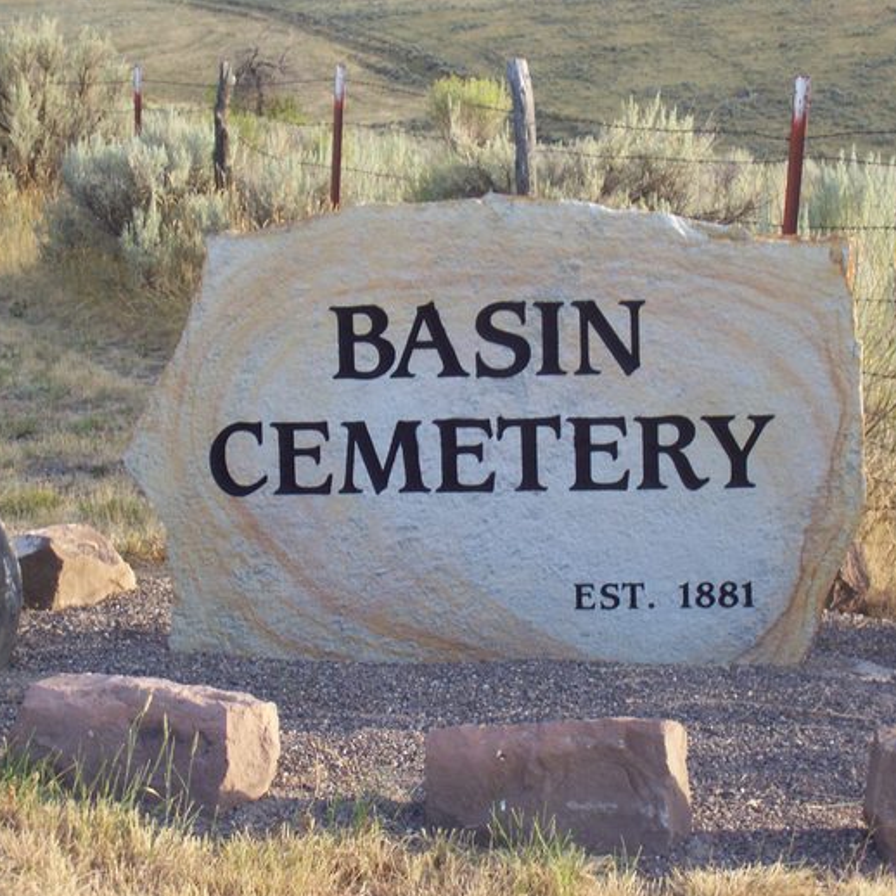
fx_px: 2870
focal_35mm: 98
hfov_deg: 17.7
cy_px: 452
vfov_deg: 17.7
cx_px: 503
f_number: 4
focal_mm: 13.5
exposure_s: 1/121
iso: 80
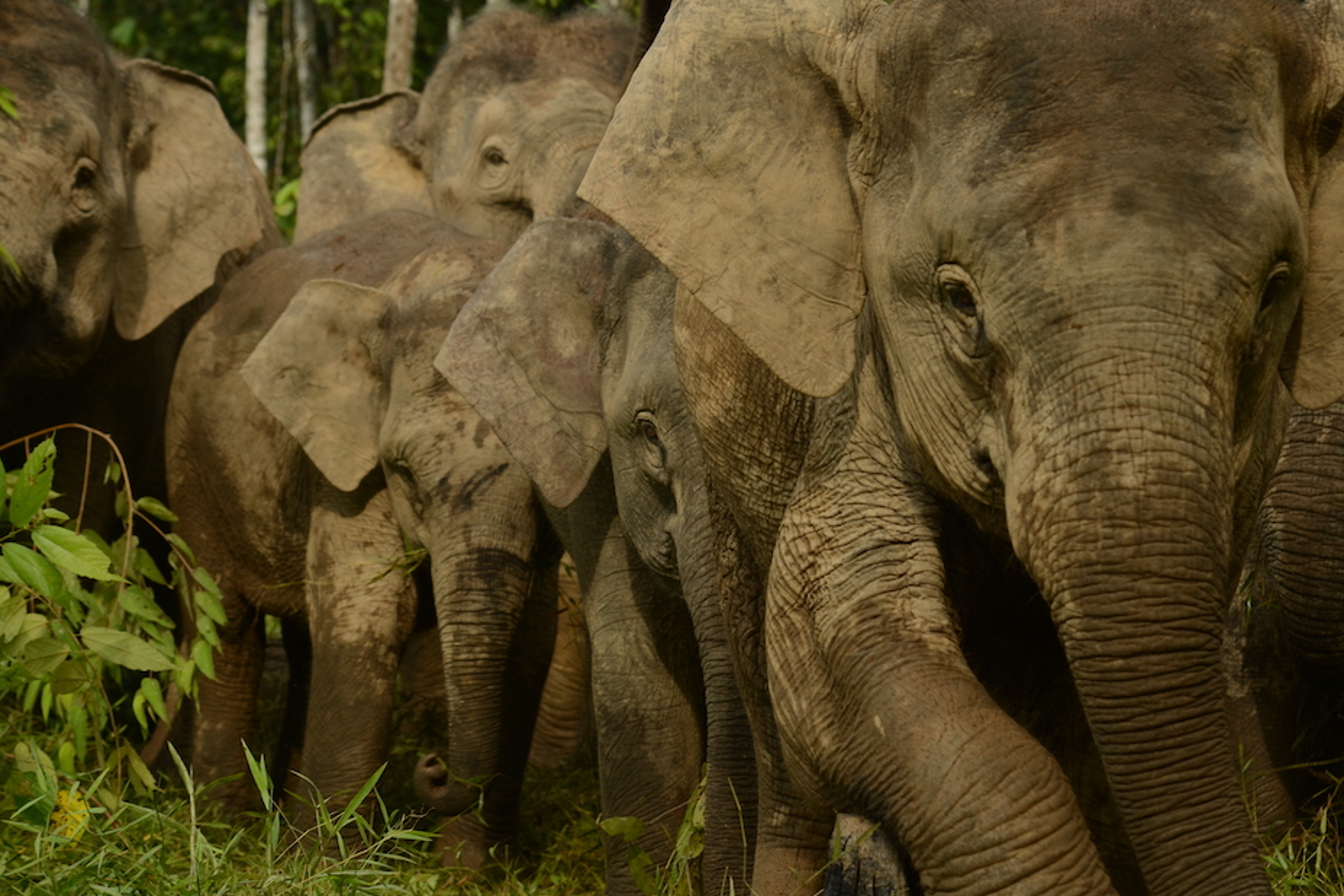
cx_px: 679
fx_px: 4218
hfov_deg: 18.1
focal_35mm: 113
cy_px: 445
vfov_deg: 12.1
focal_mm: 70
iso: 200
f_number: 5.6
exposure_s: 1/320
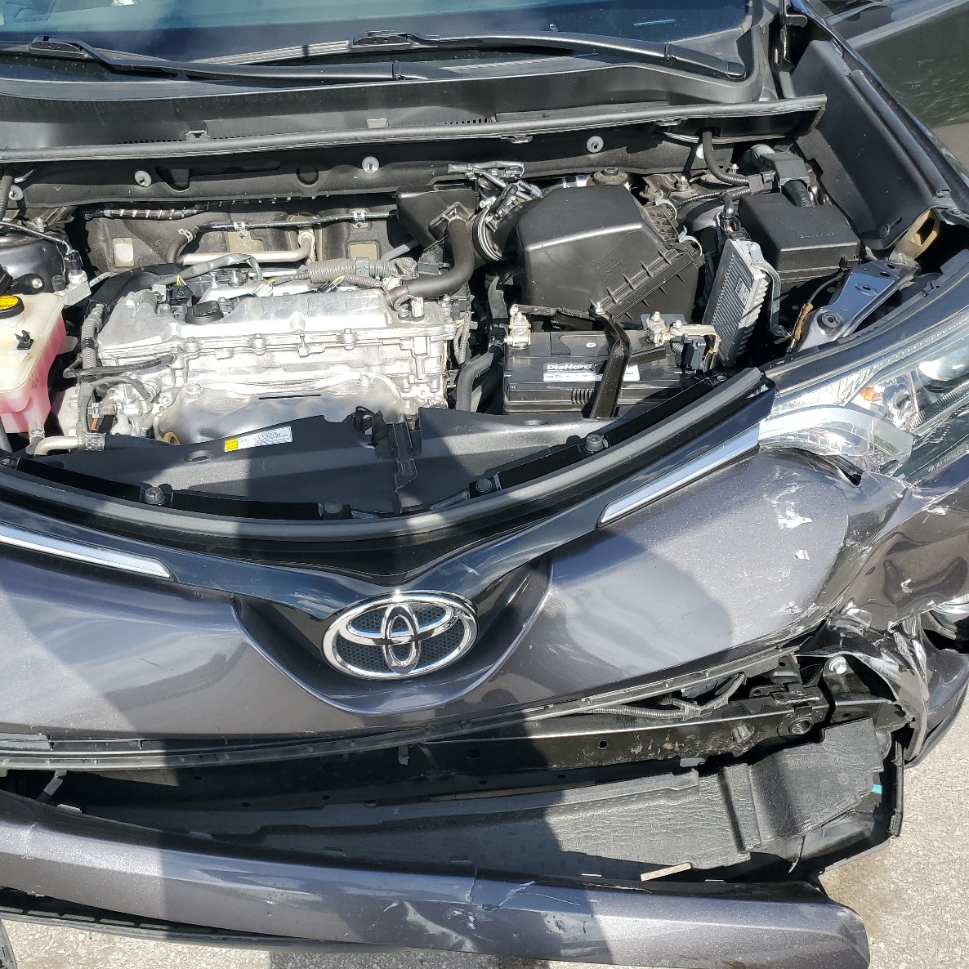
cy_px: 486
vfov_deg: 52.5
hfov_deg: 52.4
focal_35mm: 31
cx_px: 419
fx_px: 982
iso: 50
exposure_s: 1/1429
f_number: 1.5
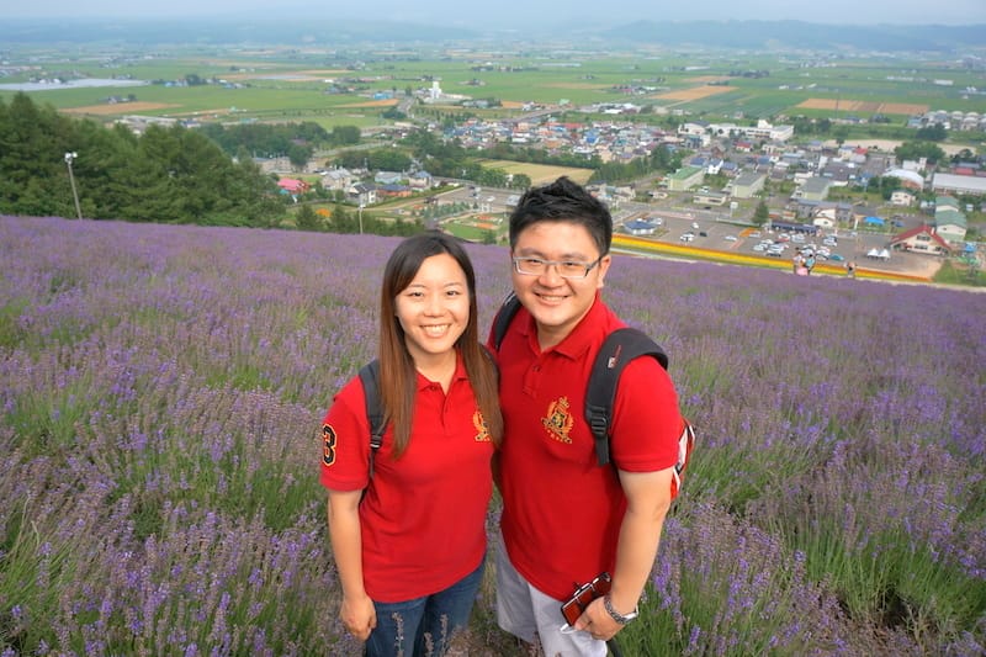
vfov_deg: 53.1
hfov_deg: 73.8
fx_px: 657
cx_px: 493
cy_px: 328
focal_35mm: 24
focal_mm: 16
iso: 100
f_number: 5.6
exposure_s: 1/640
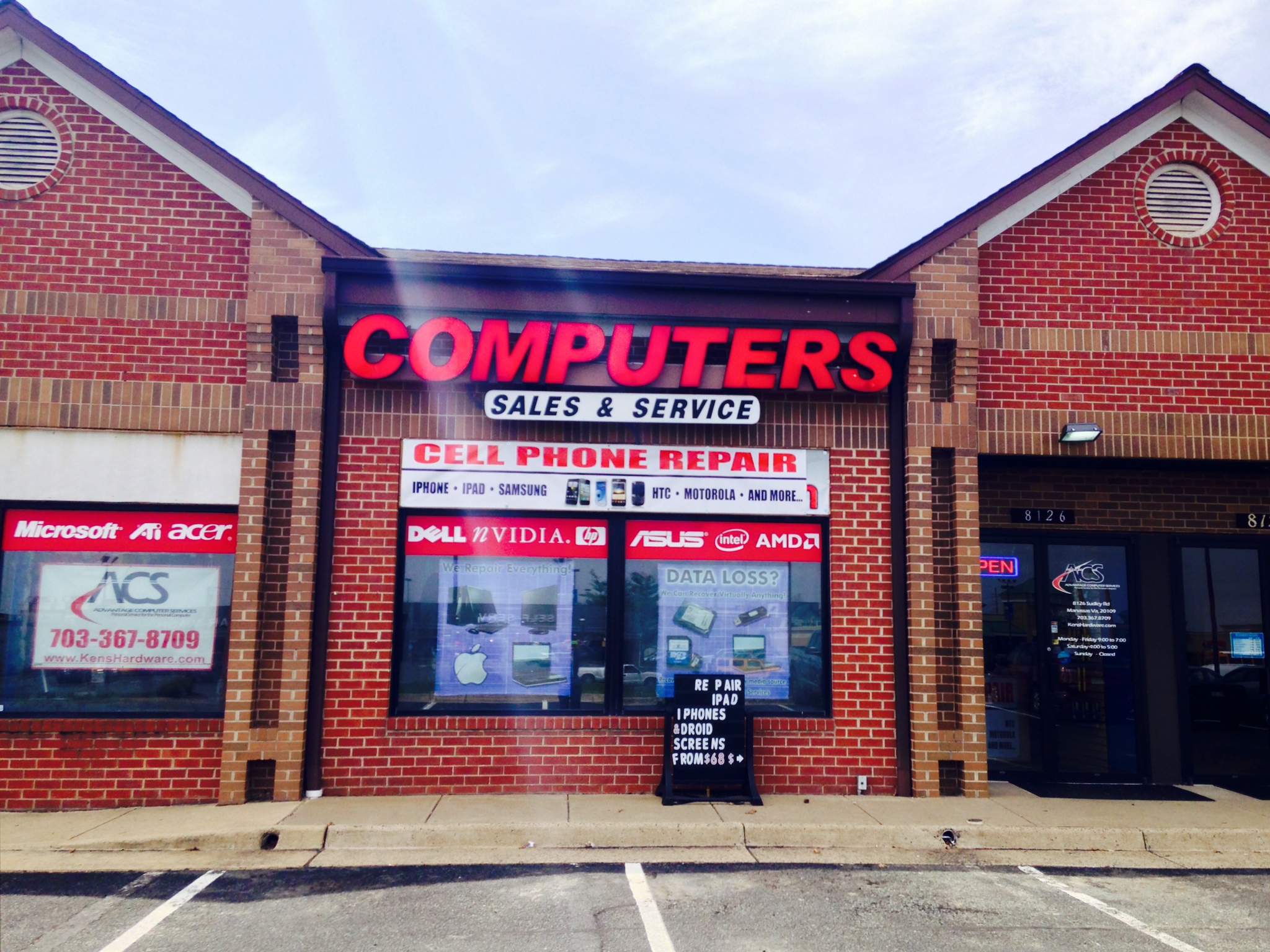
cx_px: 635
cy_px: 476
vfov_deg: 42.9
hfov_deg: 55.4
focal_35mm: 33
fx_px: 1211
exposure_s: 1/968
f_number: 2.4
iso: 50
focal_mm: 4.12
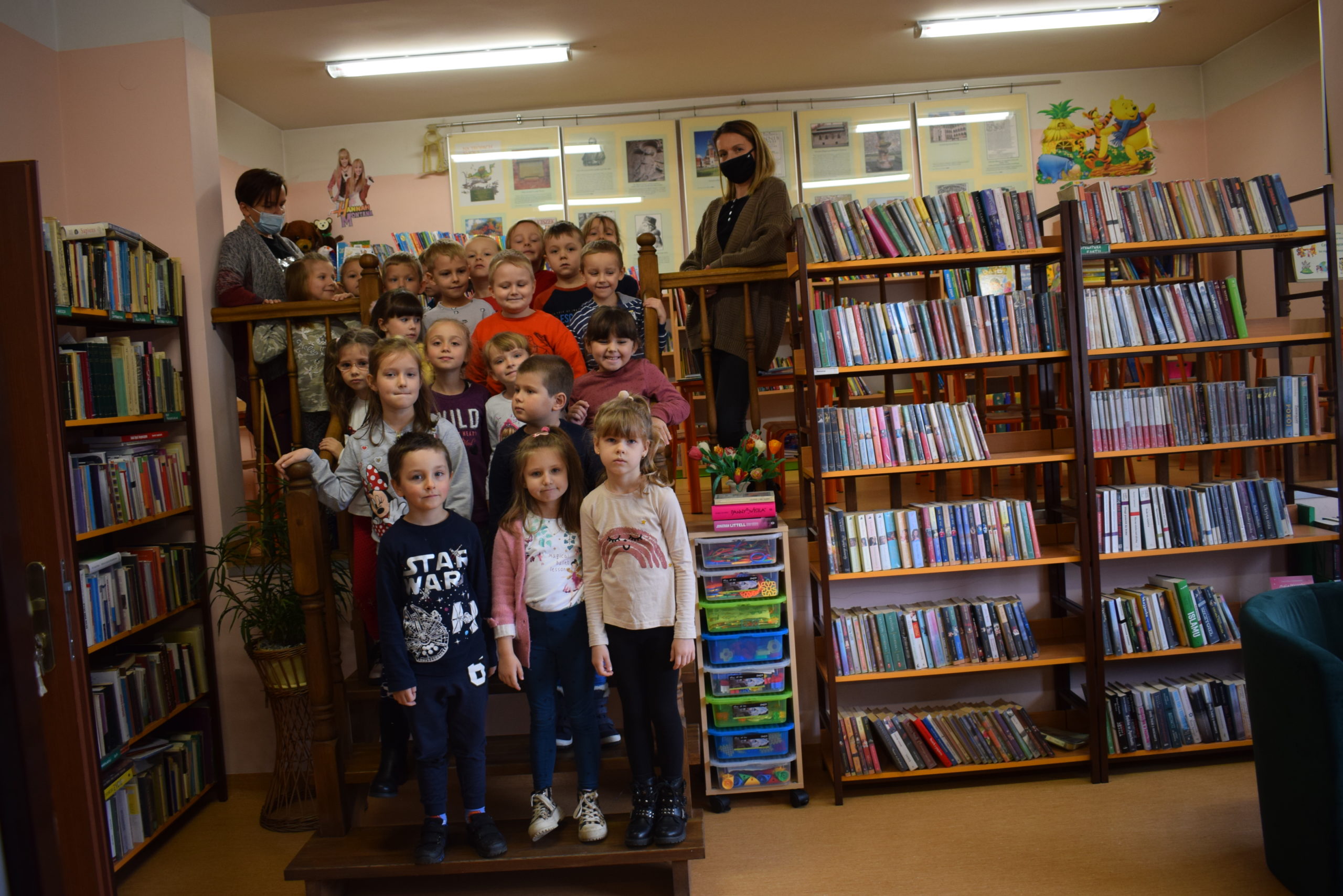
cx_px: 672
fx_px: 1119
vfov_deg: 43.6
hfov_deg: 61.9
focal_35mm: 30
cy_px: 448
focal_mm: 20
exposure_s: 1/60
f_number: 4
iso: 560
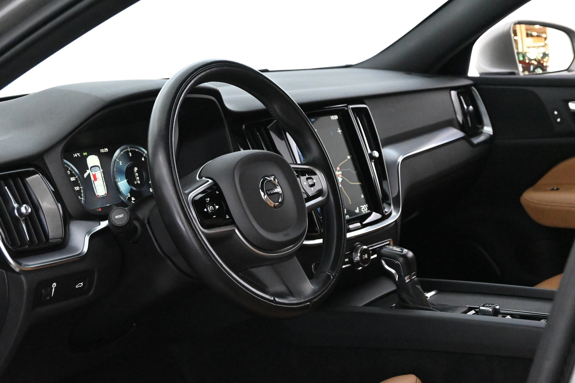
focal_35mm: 63
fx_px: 1006
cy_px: 192
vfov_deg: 21.6
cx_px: 288
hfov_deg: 31.9
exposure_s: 1/60
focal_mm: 42
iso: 12800
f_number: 5.6
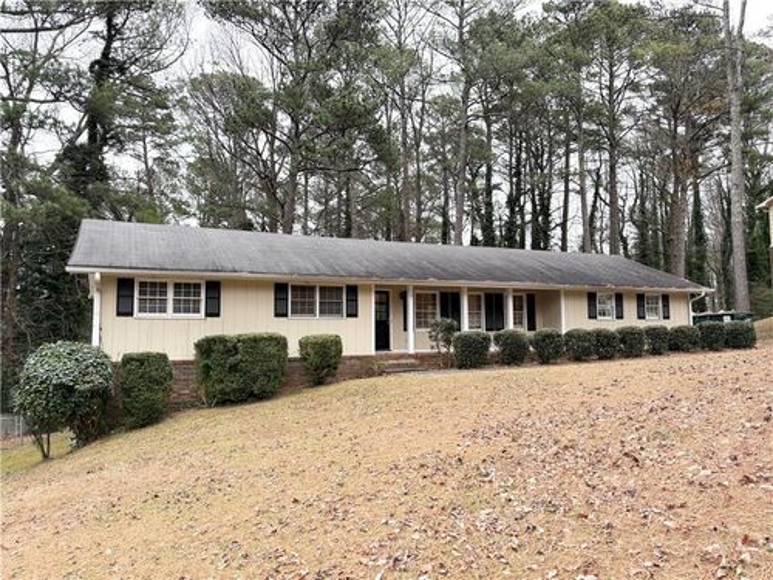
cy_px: 290
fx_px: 581
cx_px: 386
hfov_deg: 67.3
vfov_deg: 53.1
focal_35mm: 26
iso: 64
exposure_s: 1/134
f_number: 1.6
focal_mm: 5.96
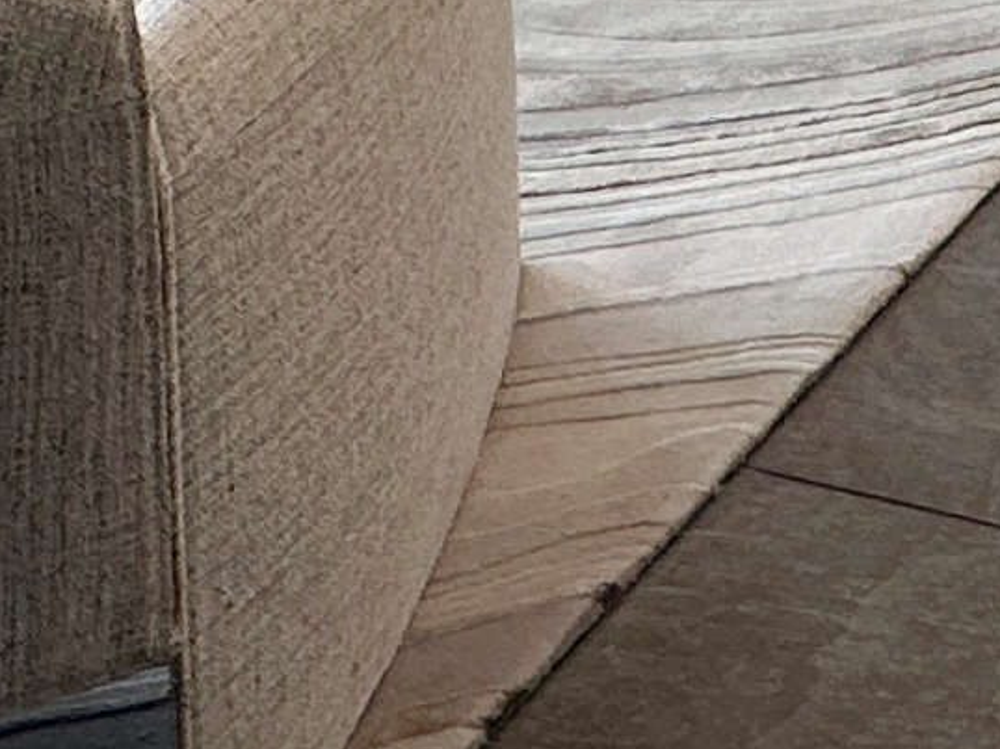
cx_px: 1543
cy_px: -1452
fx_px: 3032
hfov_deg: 16.8
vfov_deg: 10.4
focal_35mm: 105
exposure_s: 1/99
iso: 50
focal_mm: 2.22
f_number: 2.2
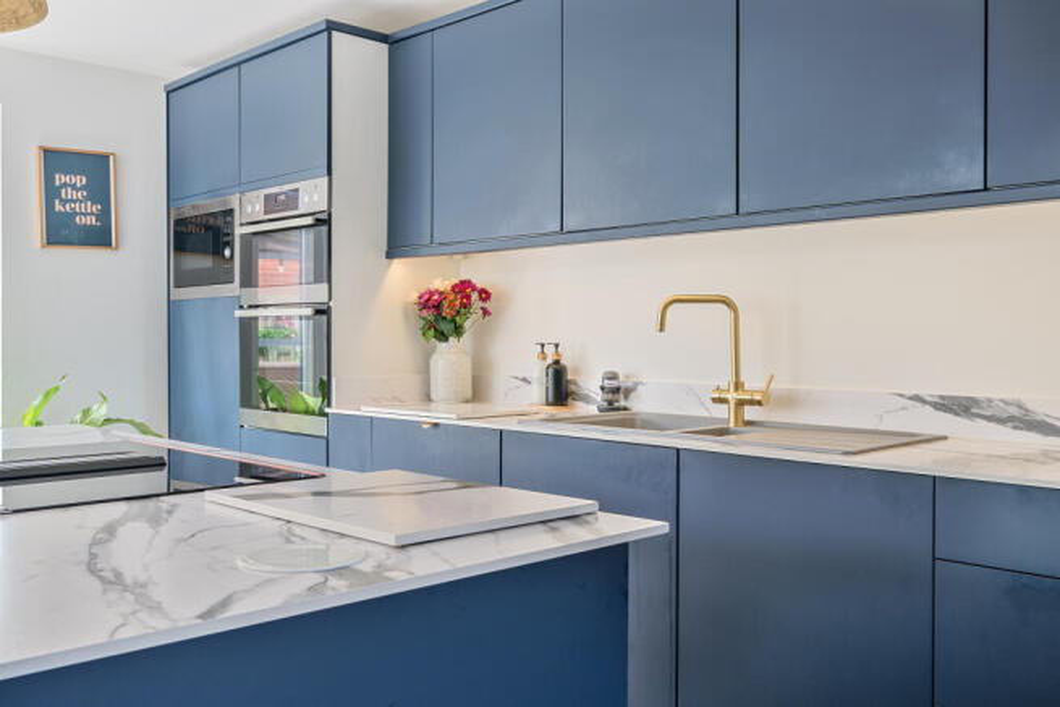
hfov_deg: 57.2
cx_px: 530
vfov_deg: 40.0
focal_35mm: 33
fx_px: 972
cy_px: 354
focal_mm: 22
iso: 100
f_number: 8
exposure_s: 1/1.25
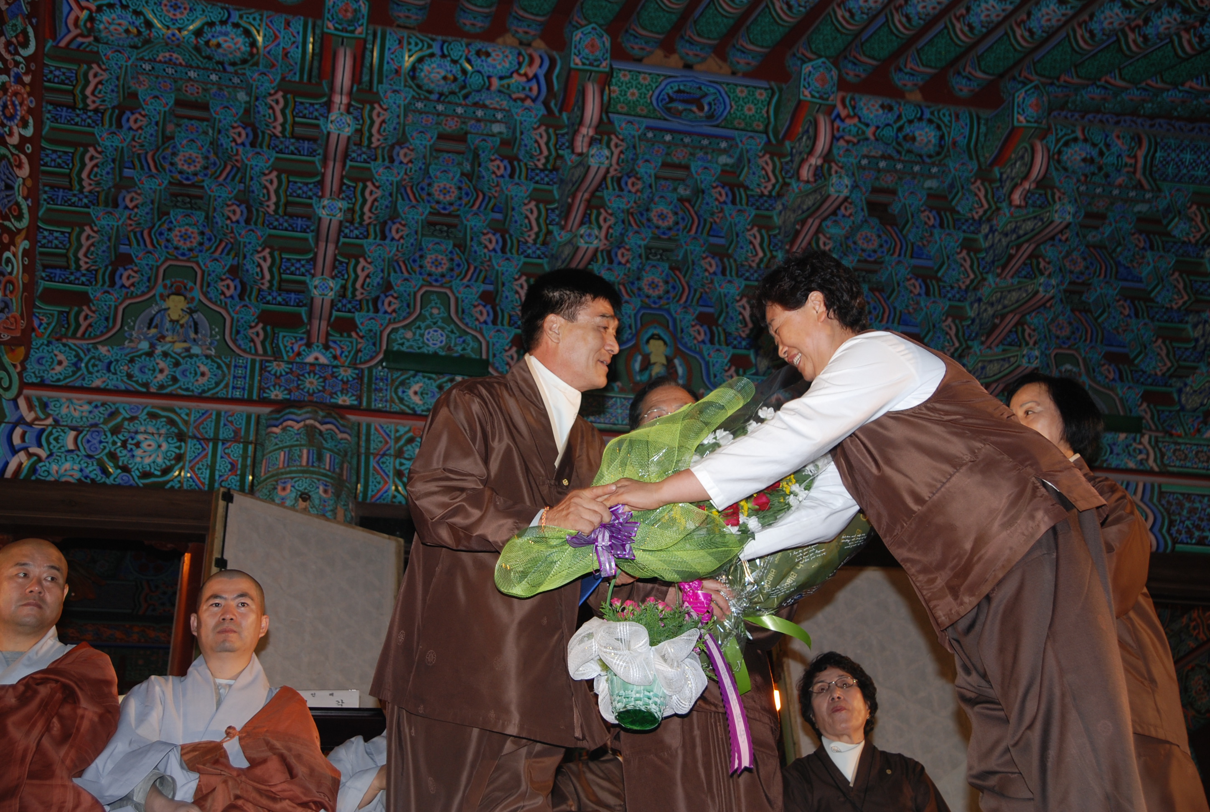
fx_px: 1465
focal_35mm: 44
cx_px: 605
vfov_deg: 31.0
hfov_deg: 44.9
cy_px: 406
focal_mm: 29
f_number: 4
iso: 200
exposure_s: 1/60
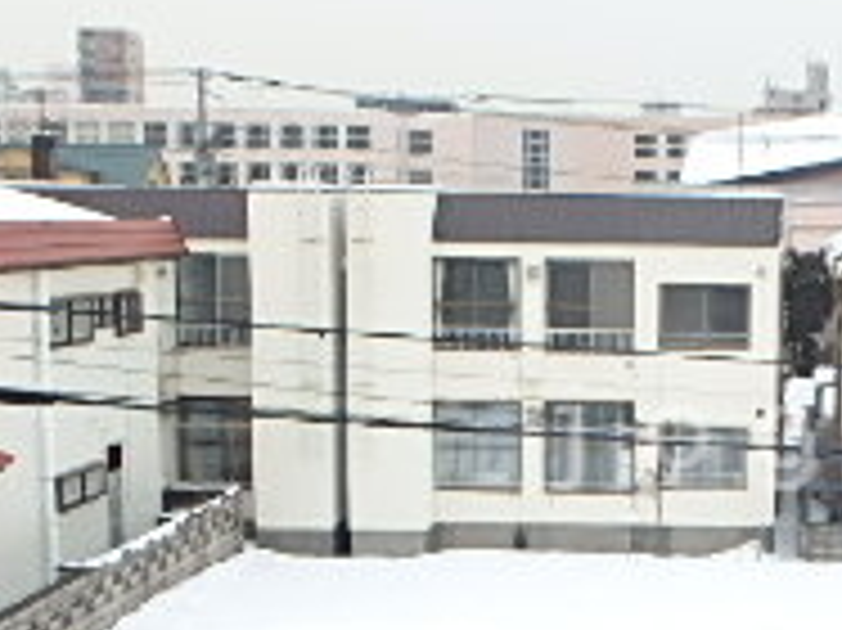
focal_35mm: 72
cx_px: 856
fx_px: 1750
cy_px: 436
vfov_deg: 20.3
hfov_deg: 25.6
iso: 125
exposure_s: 1/100
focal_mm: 3.7
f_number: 3.5
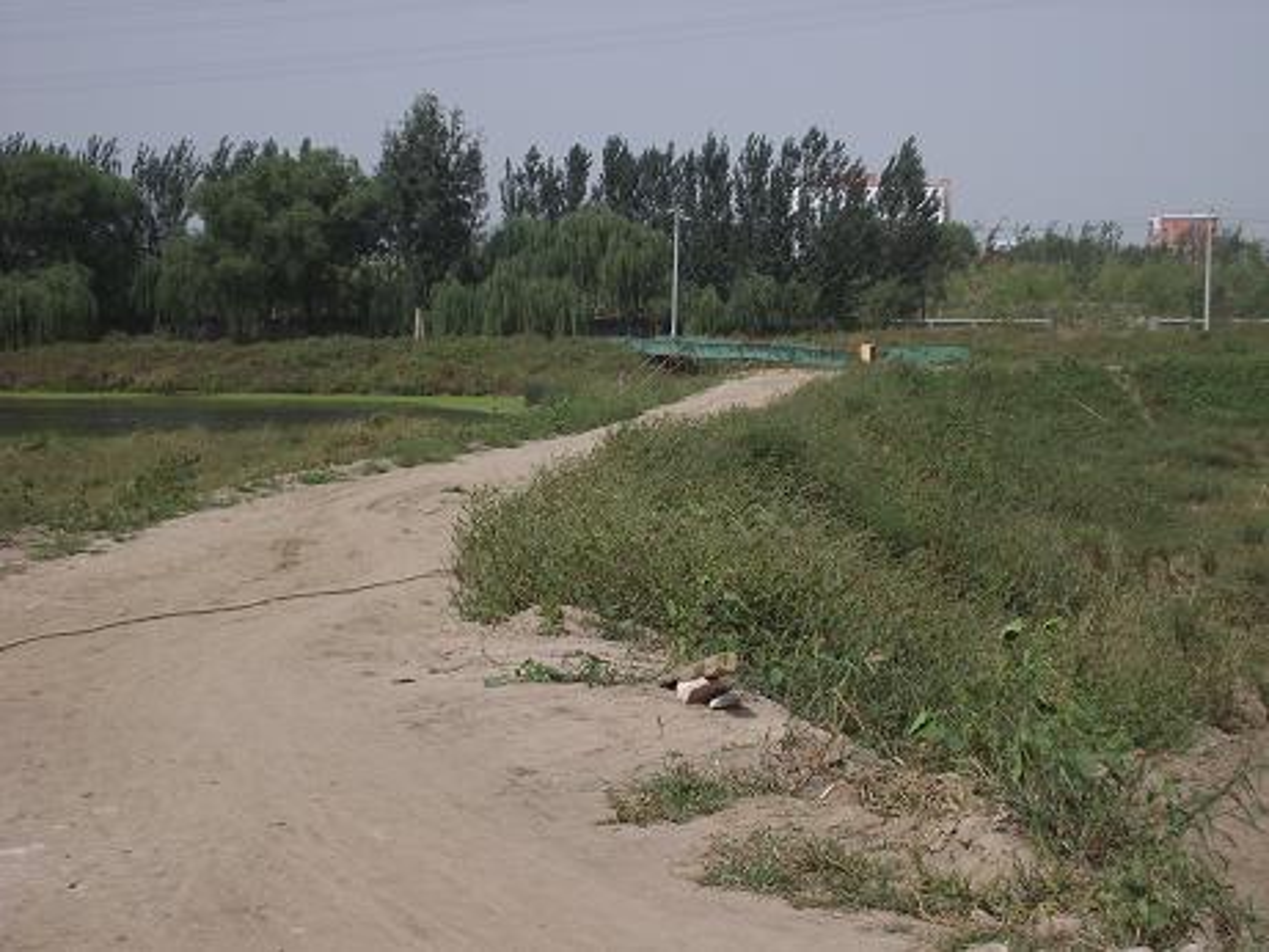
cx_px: 634
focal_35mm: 71
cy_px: 476
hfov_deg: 27.4
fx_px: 2603
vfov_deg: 20.7
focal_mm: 11.89
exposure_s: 1/272
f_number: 10
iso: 50
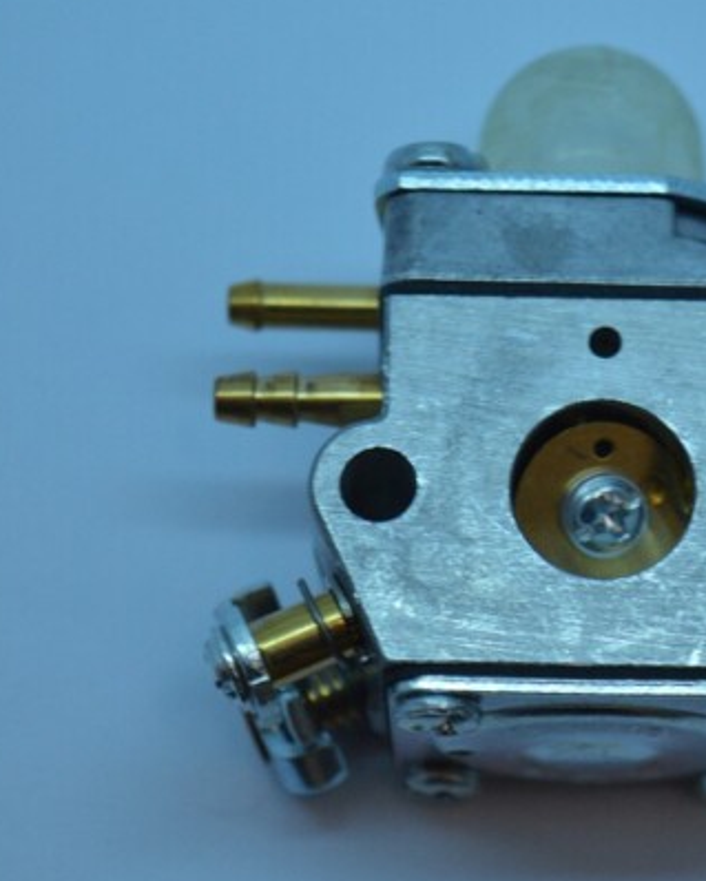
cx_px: 640
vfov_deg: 13.8
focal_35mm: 140
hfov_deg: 11.0
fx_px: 3648
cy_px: 426
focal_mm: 55
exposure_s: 1/125
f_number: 5.6
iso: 400
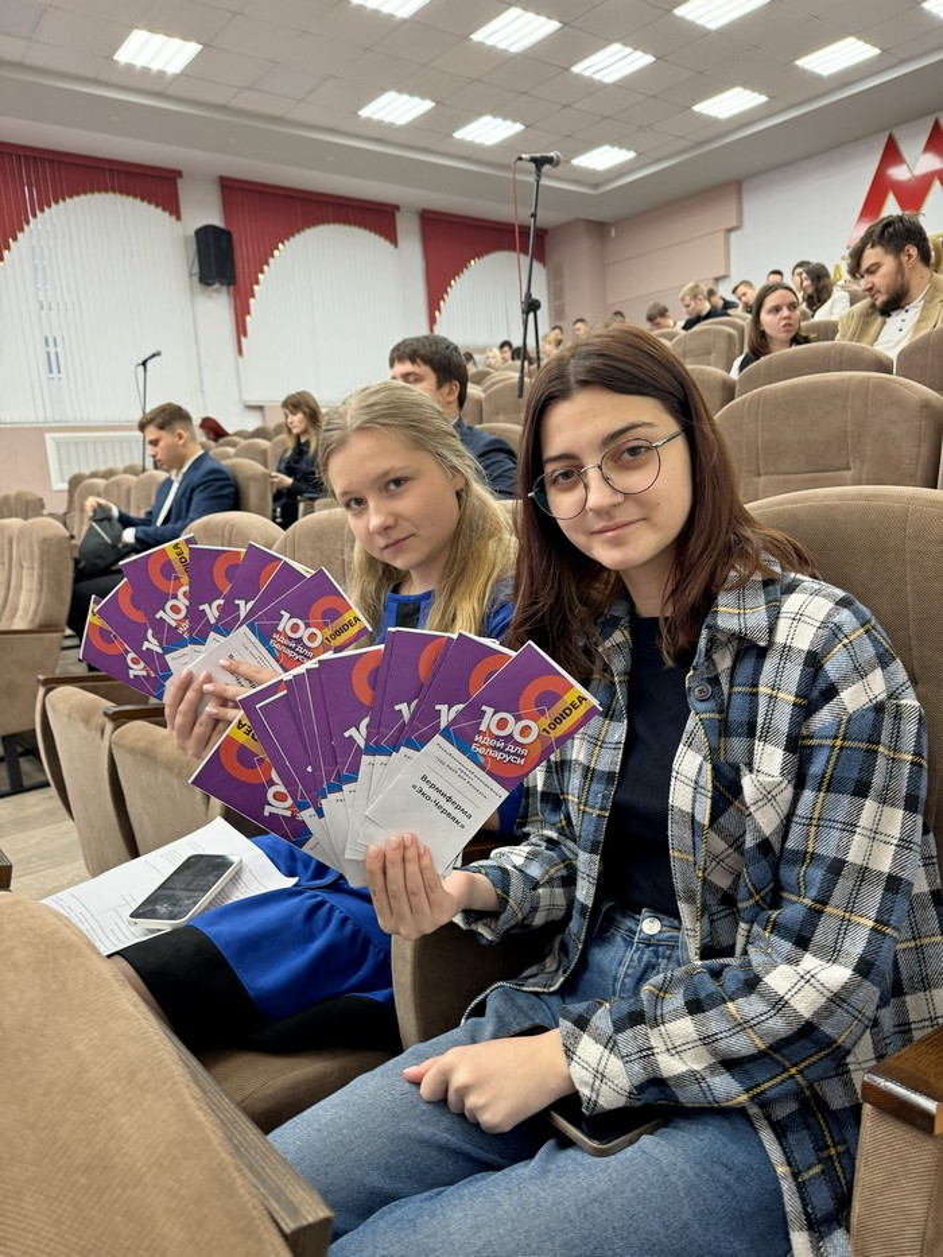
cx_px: 472
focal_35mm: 24
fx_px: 872
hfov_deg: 56.8
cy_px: 628
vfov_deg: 71.6
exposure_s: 1/50
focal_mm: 6.76
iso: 160
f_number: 1.78
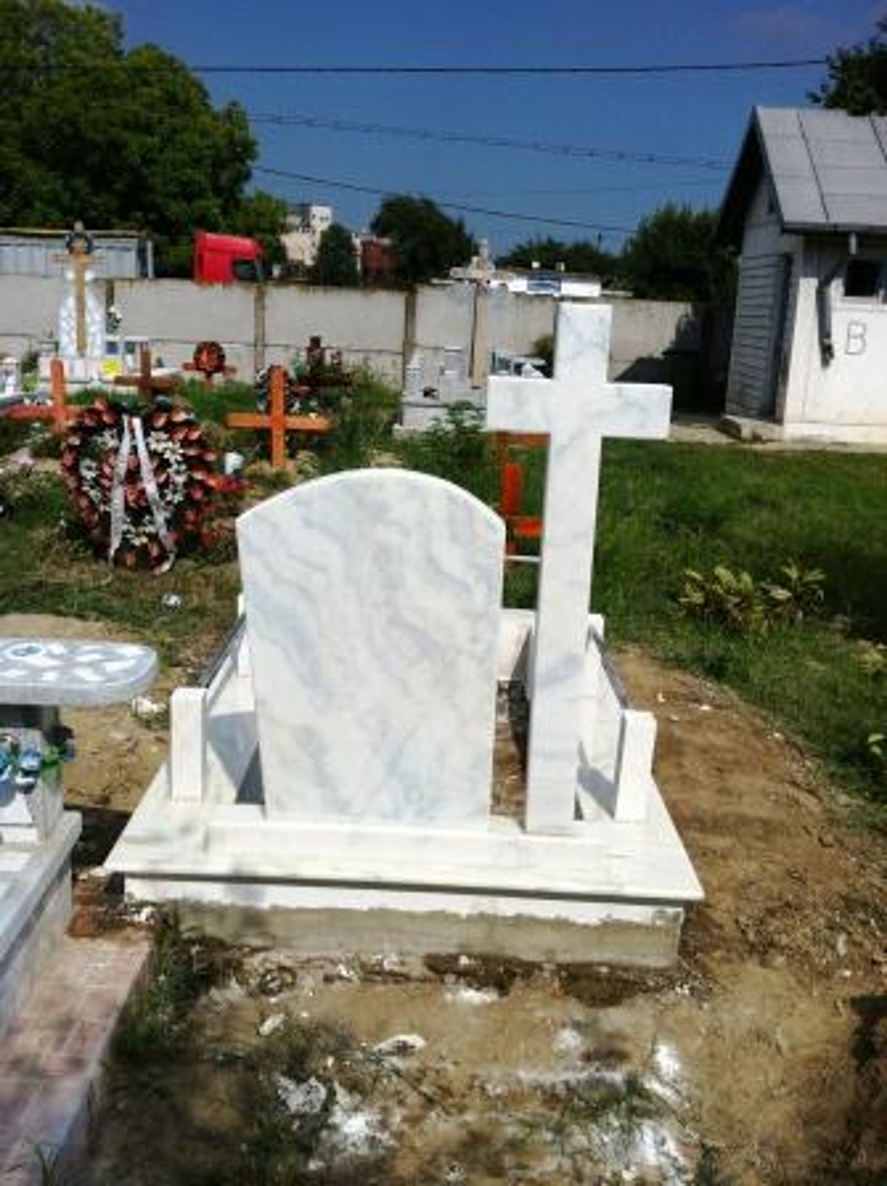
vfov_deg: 52.7
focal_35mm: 35
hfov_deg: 40.6
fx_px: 1198
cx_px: 444
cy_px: 593
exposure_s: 1/3771
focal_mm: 3.85
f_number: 2.8
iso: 80
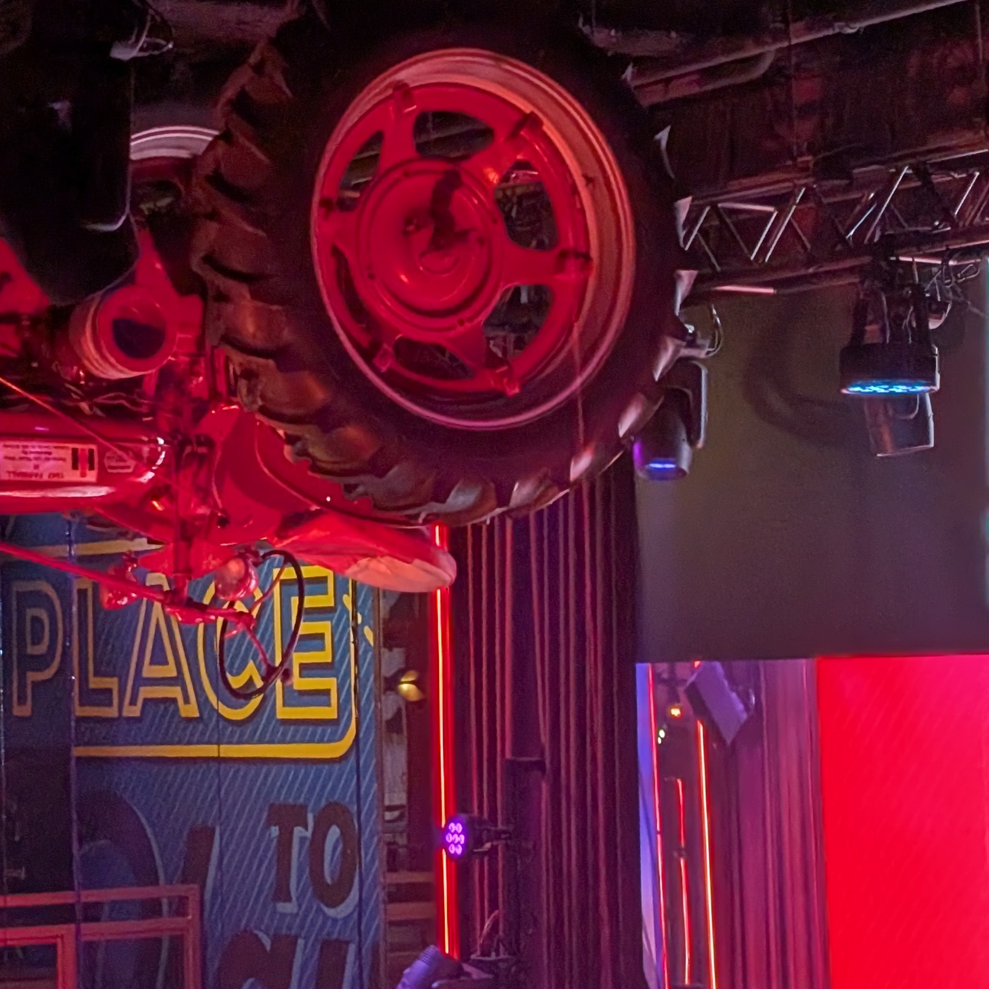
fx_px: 3556
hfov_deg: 15.8
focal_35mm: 110
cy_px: 644
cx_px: 466
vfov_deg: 15.8
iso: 98
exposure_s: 1/120
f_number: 1.68
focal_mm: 6.9
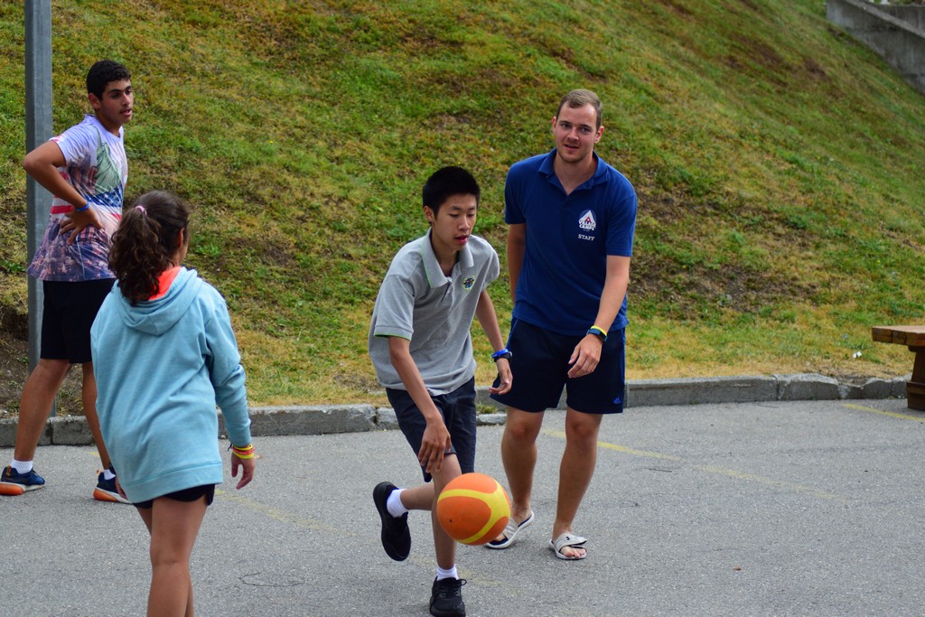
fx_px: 2698
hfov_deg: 19.5
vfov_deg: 13.0
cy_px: 308
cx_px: 462
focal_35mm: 105
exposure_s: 1/1250
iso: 500
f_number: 4
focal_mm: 70
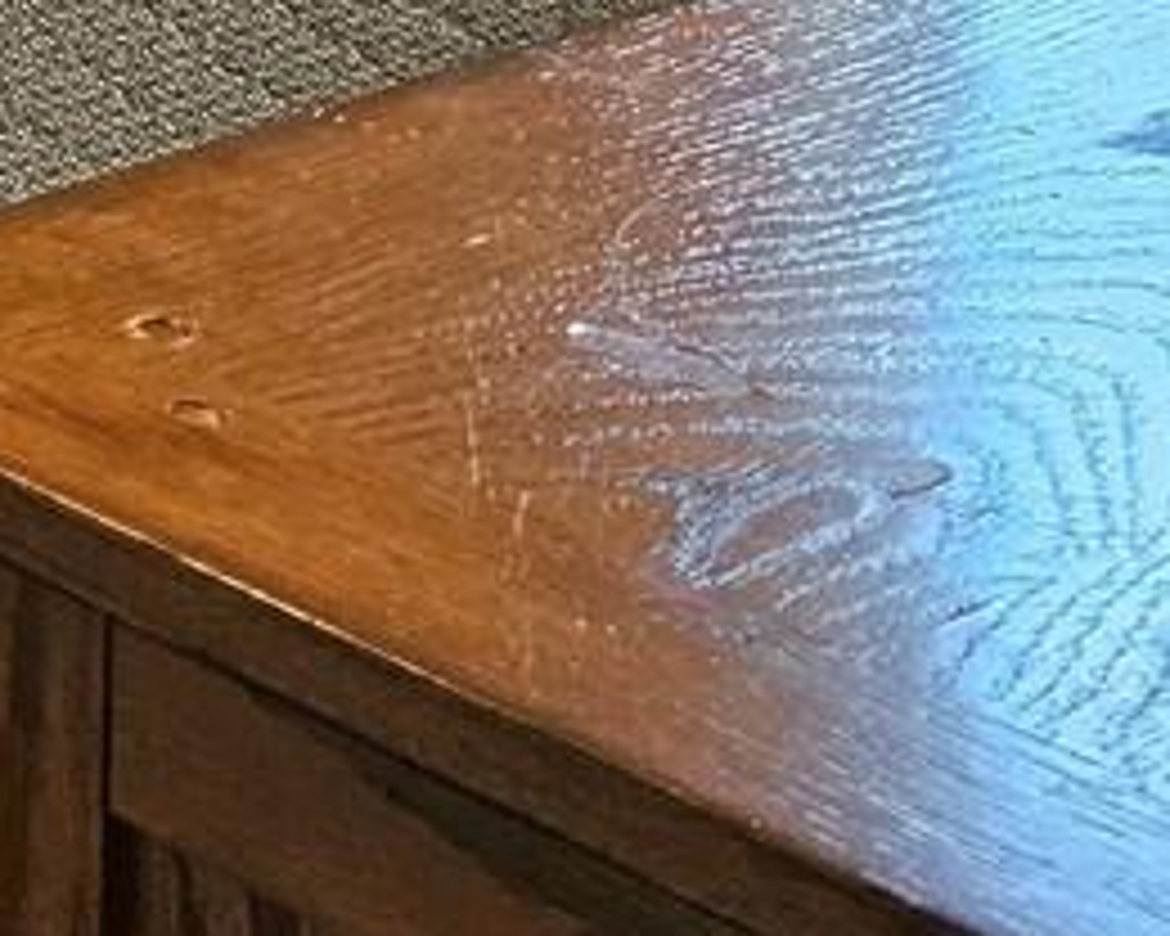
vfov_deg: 9.3
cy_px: -1714
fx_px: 4779
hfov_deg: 10.7
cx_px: -2061
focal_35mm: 138
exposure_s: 1/120
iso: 250
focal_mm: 6.3
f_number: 1.7
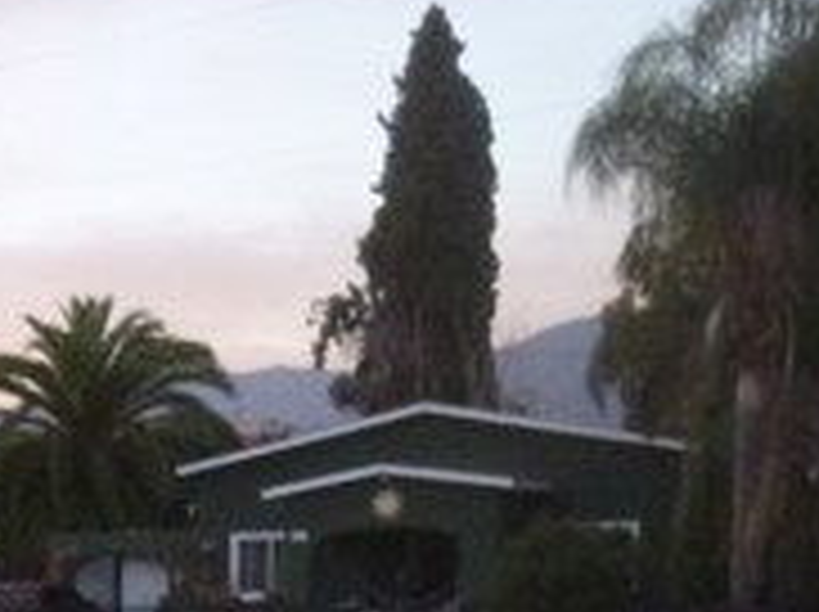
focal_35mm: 88
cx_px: -464
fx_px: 2079
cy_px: 904
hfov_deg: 19.1
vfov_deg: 15.5
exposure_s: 1/60
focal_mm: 4.5
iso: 400
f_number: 3.1
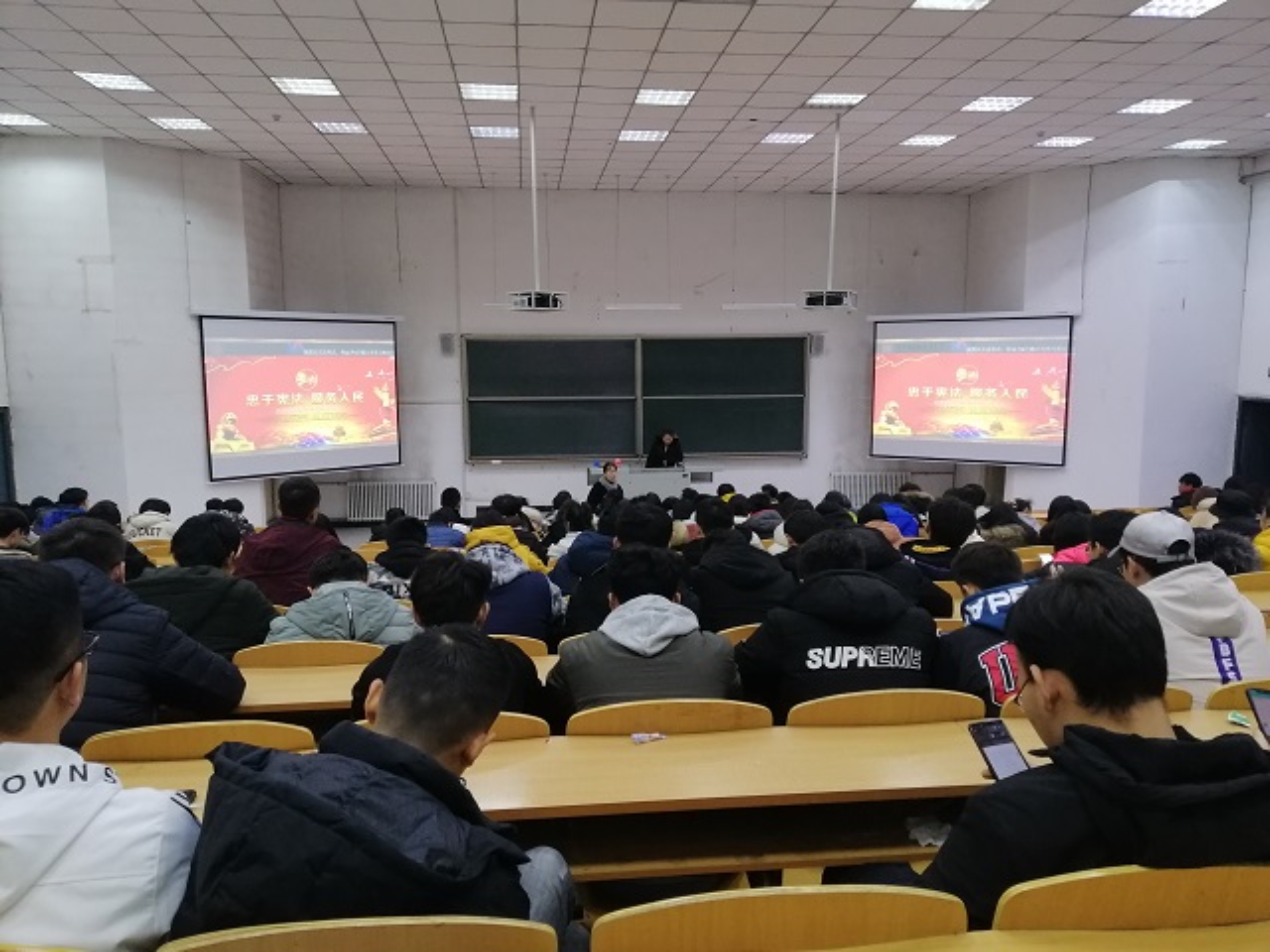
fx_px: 954
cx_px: 635
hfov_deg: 67.3
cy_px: 476
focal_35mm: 26
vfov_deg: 53.1
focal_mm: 3.81
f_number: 2.2
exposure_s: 1/33.3
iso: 250
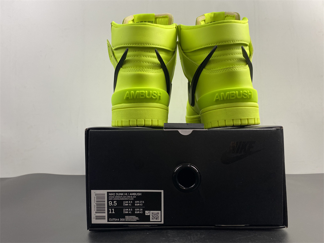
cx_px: 162
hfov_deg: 67.3
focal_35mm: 26
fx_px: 243
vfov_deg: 53.1
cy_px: 122
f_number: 1.8
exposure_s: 1/100
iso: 80
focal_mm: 4.25
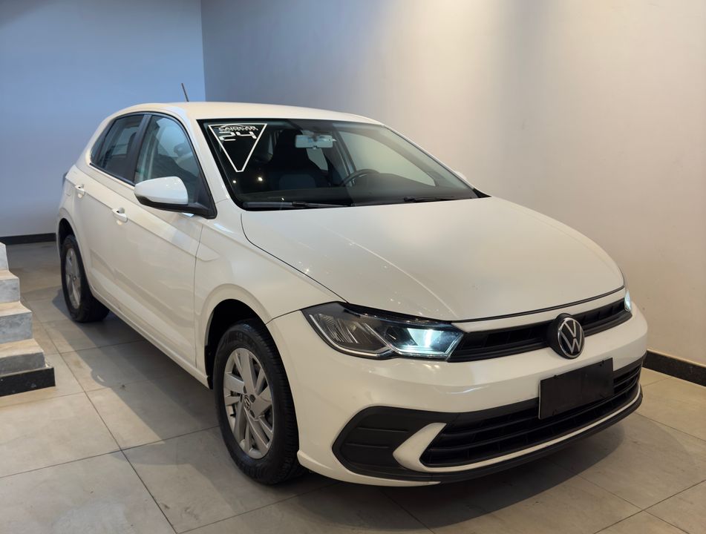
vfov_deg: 57.1
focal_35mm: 24
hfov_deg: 71.4
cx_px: 353
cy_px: 267
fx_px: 491
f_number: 1.78
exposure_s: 1/60
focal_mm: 6.76
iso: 125
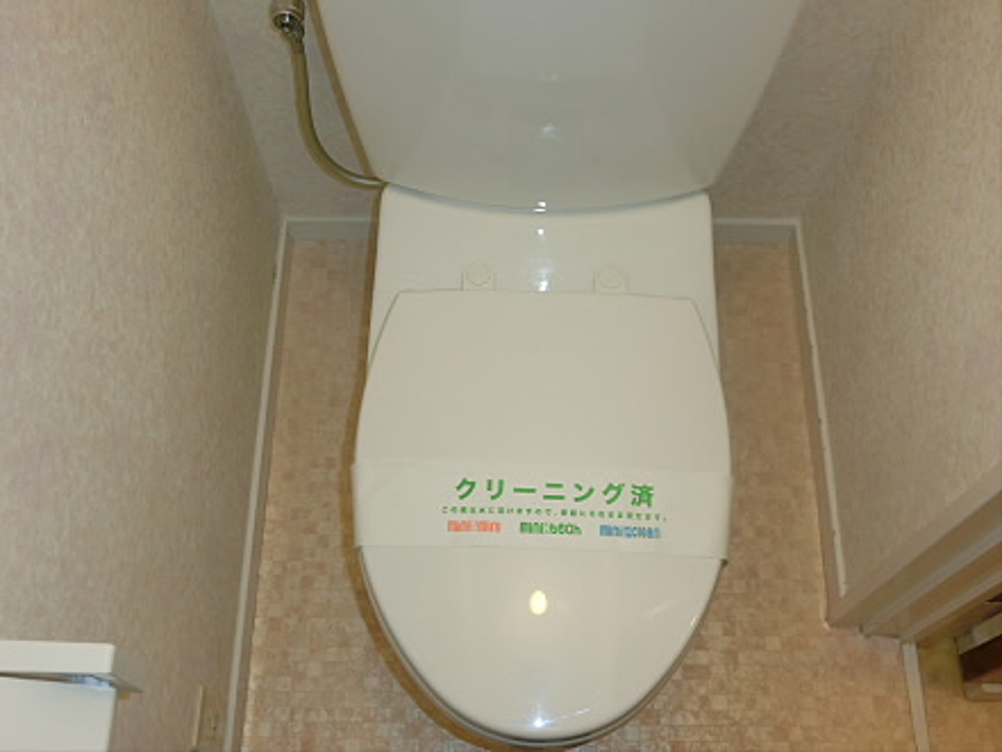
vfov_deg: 36.8
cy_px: 376
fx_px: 1129
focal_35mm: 39
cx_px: 501
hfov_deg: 47.9
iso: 400
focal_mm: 8.3
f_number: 3.4
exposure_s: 1/60
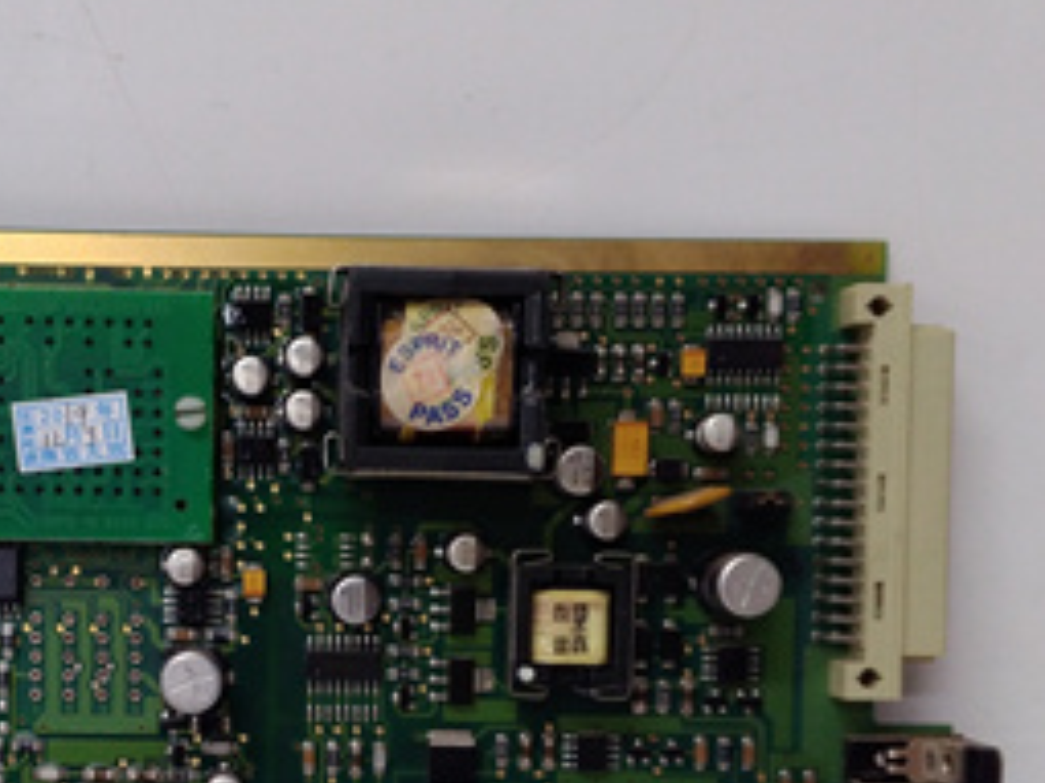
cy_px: 613
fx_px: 1599
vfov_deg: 27.0
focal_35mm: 53
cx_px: 303
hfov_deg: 35.6
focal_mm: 3.79
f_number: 2
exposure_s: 1/33
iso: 231
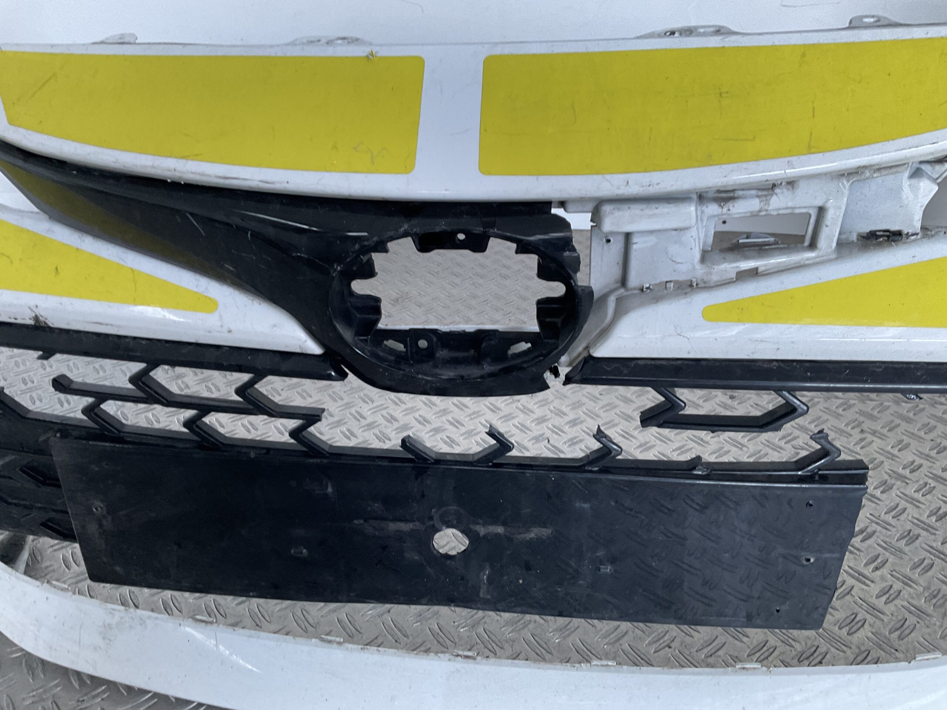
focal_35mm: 29
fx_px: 793
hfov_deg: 61.7
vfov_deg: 48.2
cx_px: 474
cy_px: 355
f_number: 1.8
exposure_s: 1/50
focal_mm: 3
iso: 64
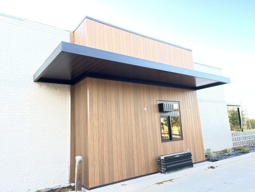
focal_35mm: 26
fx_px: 192
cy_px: 96
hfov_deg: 67.3
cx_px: 128
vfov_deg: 53.1
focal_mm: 5.1
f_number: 1.6
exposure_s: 1/122
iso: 50
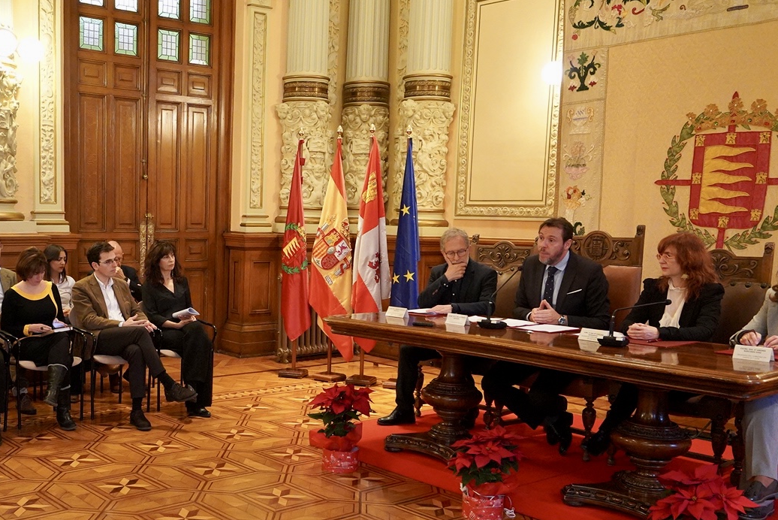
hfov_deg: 48.2
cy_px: 319
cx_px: 226
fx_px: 843
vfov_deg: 34.1
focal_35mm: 39
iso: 6400
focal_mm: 25
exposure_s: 1/160
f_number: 4
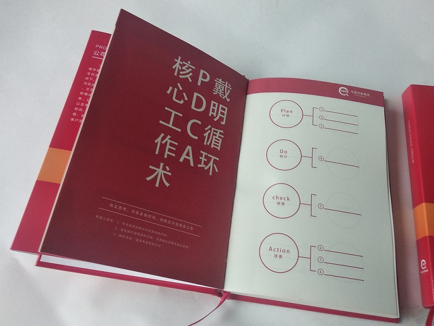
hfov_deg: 67.3
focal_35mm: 26
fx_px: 326
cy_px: 163
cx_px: 217
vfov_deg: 53.1
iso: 500
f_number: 2.2
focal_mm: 3.81
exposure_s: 1/33
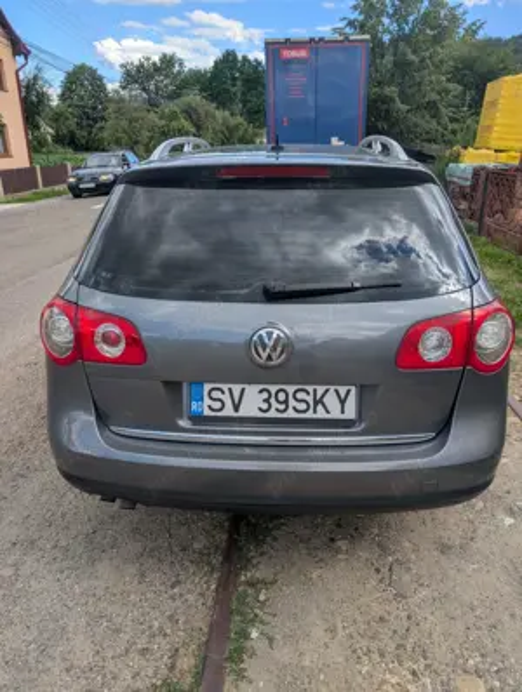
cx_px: 261
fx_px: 481
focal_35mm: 24
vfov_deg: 71.5
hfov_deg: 57.0
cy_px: 346
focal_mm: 6.9
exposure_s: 1/579
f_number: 1.68
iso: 22
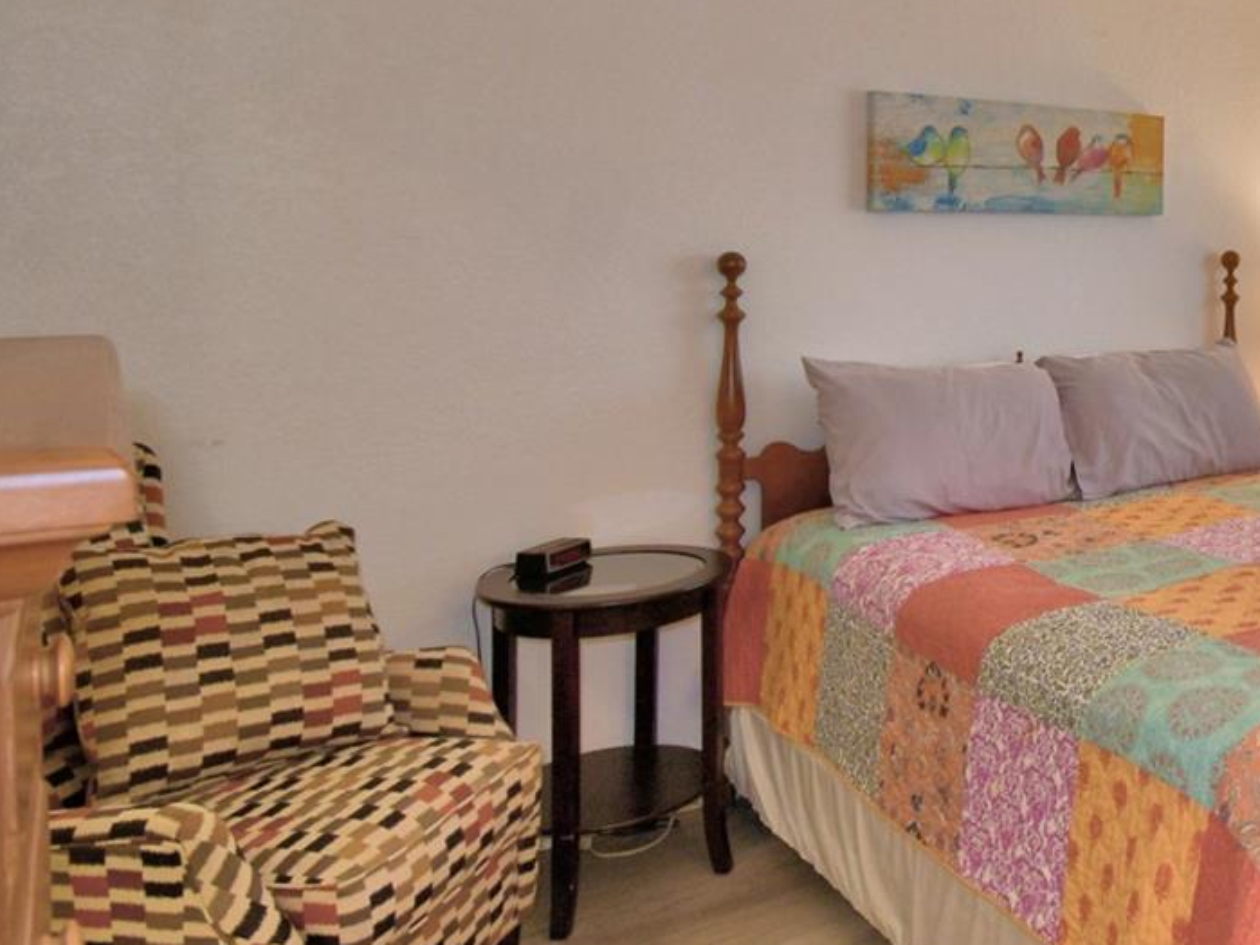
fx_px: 1201
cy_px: 252
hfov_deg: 43.9
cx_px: 1357
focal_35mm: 33
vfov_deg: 41.8
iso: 200
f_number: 4.5
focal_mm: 10
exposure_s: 1/60
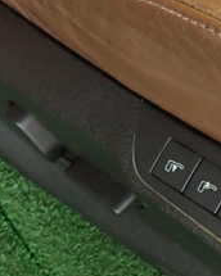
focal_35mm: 68
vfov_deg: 27.9
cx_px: 260
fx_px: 556
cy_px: 132
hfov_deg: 21.1
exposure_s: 1/30
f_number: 2
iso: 640
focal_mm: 4.5
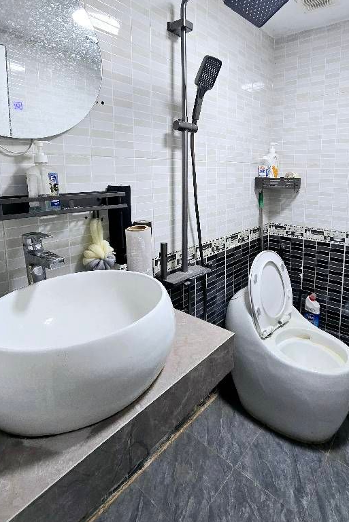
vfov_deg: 88.6
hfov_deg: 66.3
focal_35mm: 18
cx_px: 220
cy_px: 204
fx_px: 262
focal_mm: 2.2
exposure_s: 1/50
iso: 125
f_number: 2.2
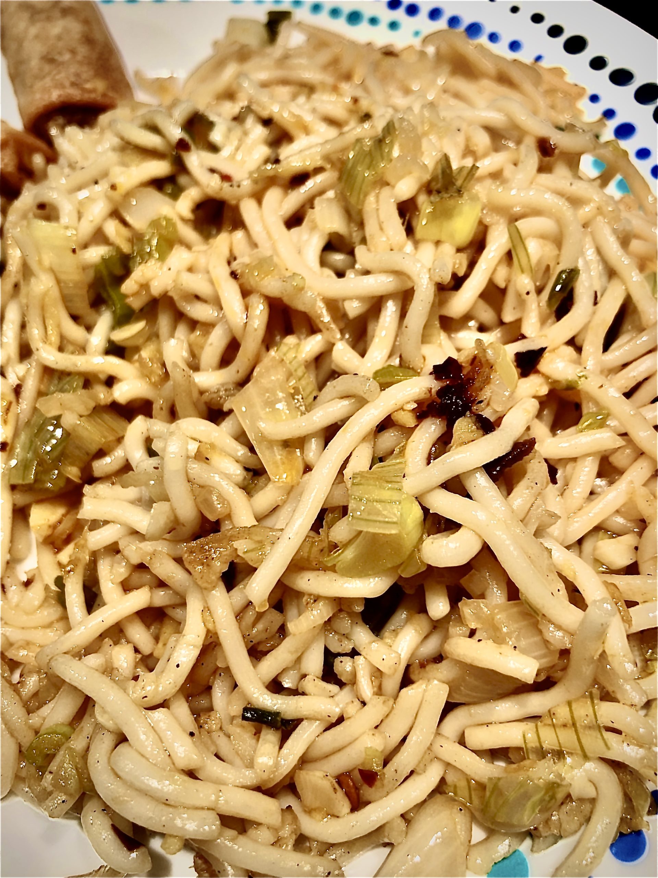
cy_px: 439
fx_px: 710
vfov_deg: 63.4
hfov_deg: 49.7
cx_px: 329
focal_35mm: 28
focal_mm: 3.99
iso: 25
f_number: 1.8
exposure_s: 1/33
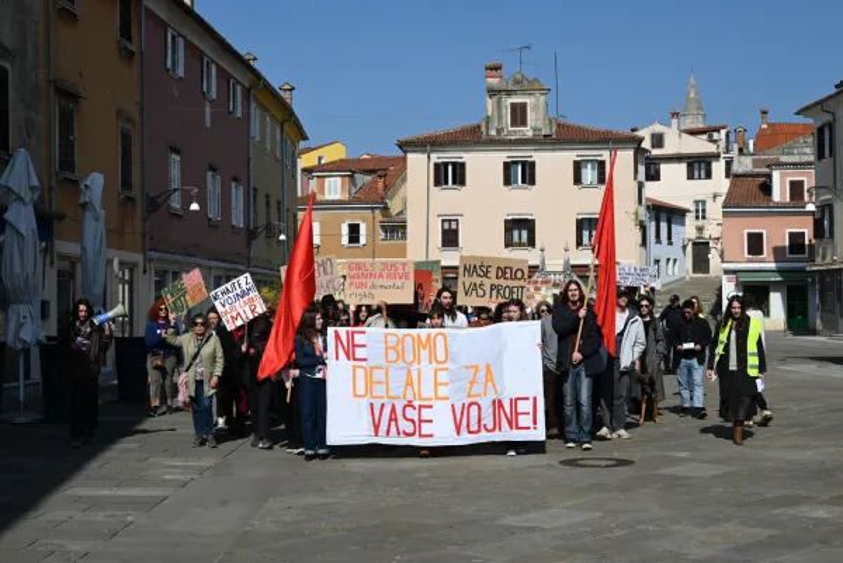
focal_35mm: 52
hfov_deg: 38.2
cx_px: 422
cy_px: 282
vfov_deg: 26.0
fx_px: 1219
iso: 100
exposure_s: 1/400
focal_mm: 52
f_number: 10
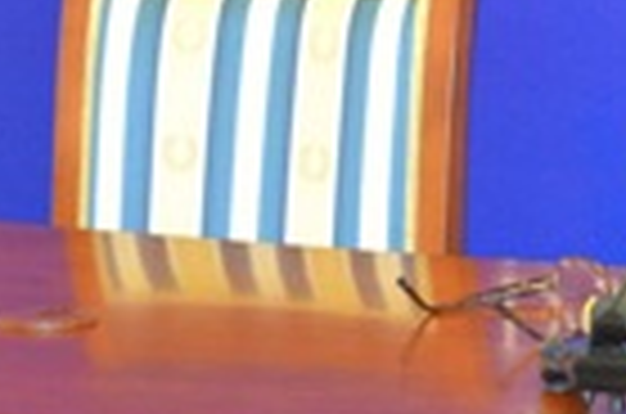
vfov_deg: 3.6
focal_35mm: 381
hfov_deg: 5.4
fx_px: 6615
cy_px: 182
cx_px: 612
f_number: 5.6
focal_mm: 55
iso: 2000
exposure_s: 1/60
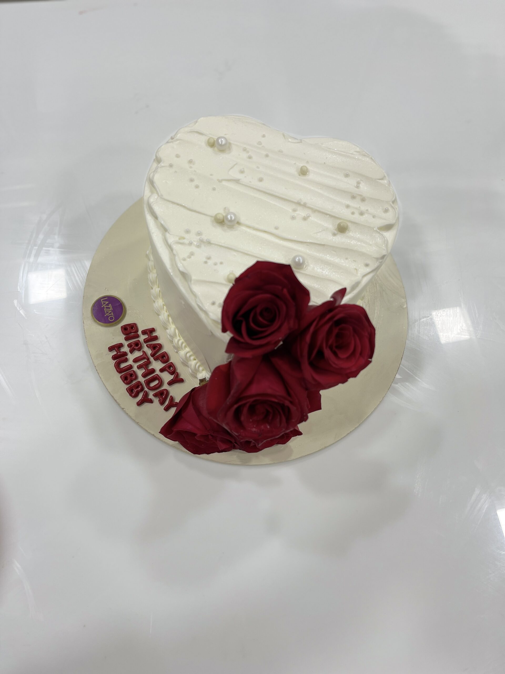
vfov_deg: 67.3
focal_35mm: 26
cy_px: 337
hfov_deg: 53.1
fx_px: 506
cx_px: 252
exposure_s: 1/121
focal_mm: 5.1
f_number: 1.6
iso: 50
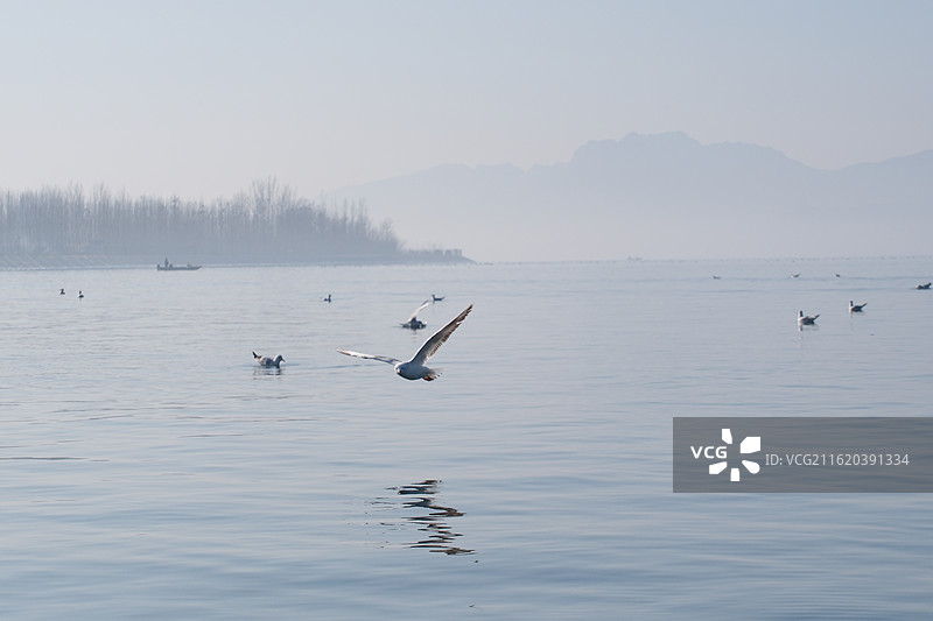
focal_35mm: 73
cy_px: 310
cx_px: 466
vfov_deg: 18.7
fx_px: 1891
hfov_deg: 27.7
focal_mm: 48.6
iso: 250
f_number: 4.5
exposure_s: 1/2700
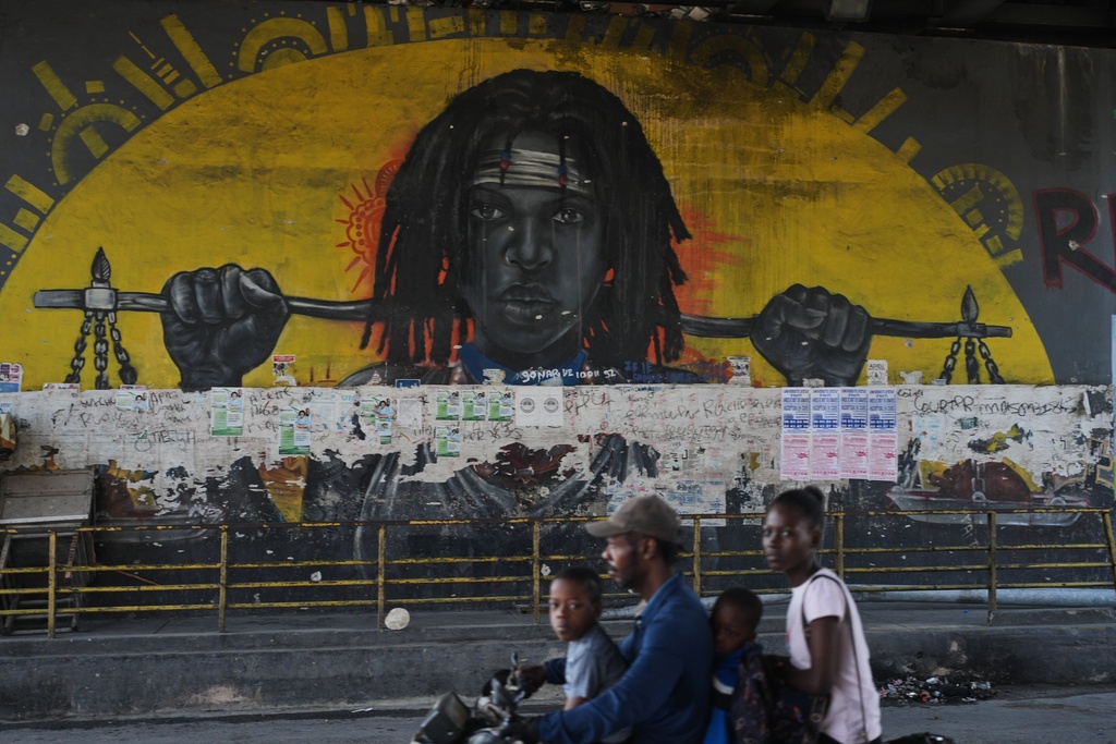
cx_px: 558
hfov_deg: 39.6
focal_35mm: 50
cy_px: 372
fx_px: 1550
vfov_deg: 27.0
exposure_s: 1/320
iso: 250
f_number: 2.8
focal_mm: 50
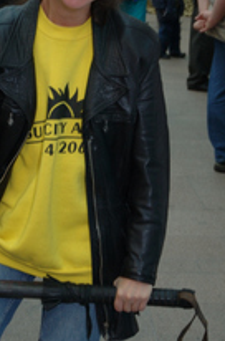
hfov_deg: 13.3
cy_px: 79
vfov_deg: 19.9
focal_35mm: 102
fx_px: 962
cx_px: 74
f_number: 5
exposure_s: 1/30
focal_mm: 35
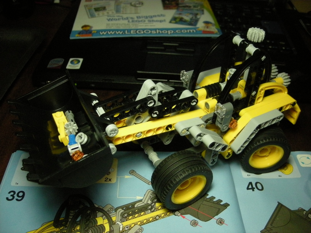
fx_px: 314
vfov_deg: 40.7
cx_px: 156
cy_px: 116
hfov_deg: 52.6
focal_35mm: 35
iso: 400
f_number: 2.8
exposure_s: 1/42.5
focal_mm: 5.7
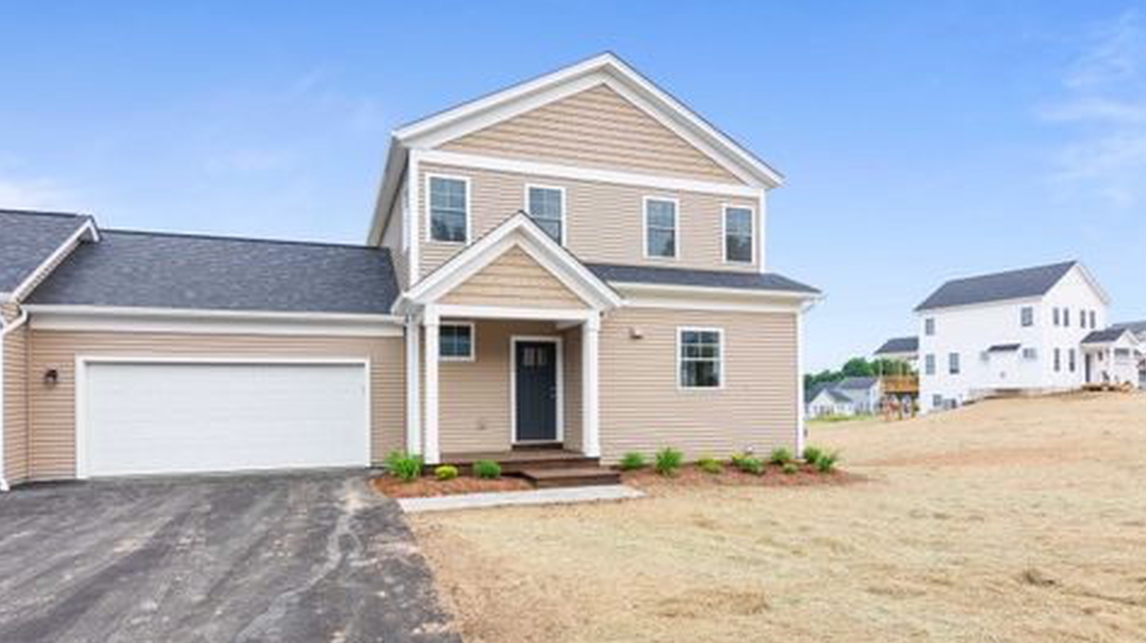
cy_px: 398
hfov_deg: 83.9
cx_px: 563
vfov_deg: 53.0
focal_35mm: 21
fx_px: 638
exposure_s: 1/400
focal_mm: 13
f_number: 7.1
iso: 200
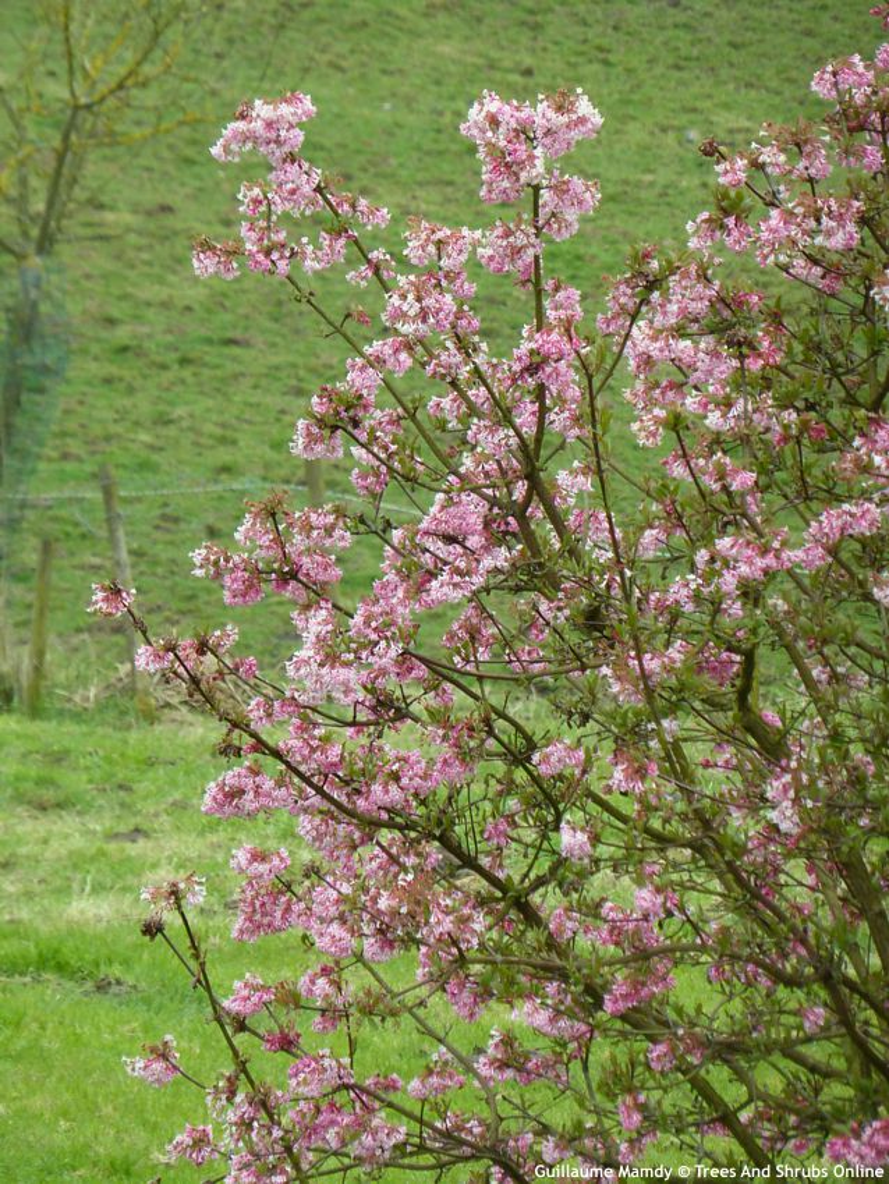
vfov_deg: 6.2
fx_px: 10884
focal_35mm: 318
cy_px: 592
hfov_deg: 4.7
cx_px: 444
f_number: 5.9
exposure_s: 1/100
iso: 125
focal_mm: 51.5
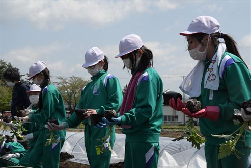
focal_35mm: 76
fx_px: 530
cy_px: 84
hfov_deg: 26.6
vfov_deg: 18.0
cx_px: 124
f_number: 20
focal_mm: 50
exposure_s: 1/1600
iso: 2500
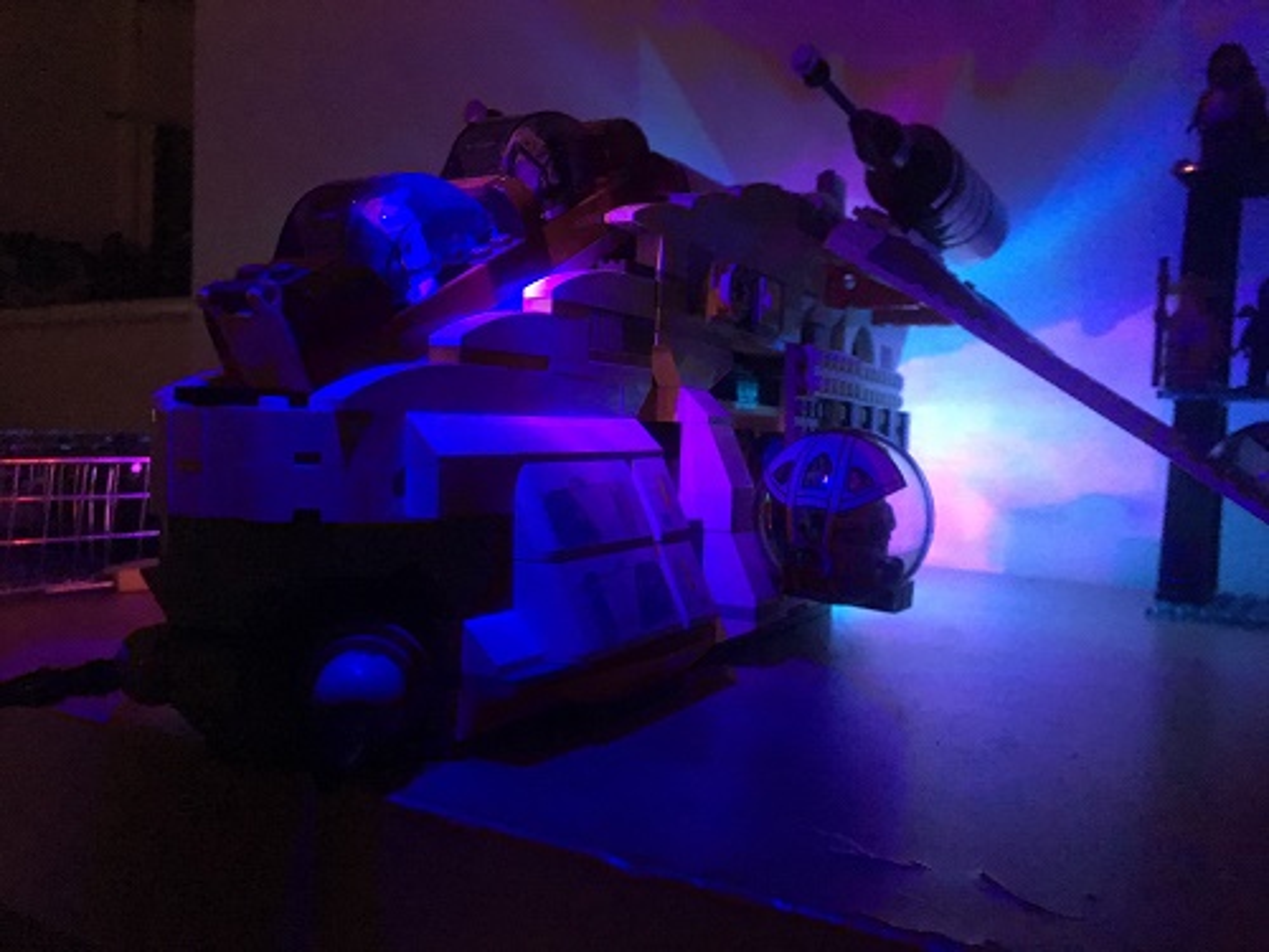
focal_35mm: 29
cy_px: 476
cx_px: 634
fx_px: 1063
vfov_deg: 48.2
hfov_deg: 61.7
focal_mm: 4.15
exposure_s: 1/17
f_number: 2.2
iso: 800
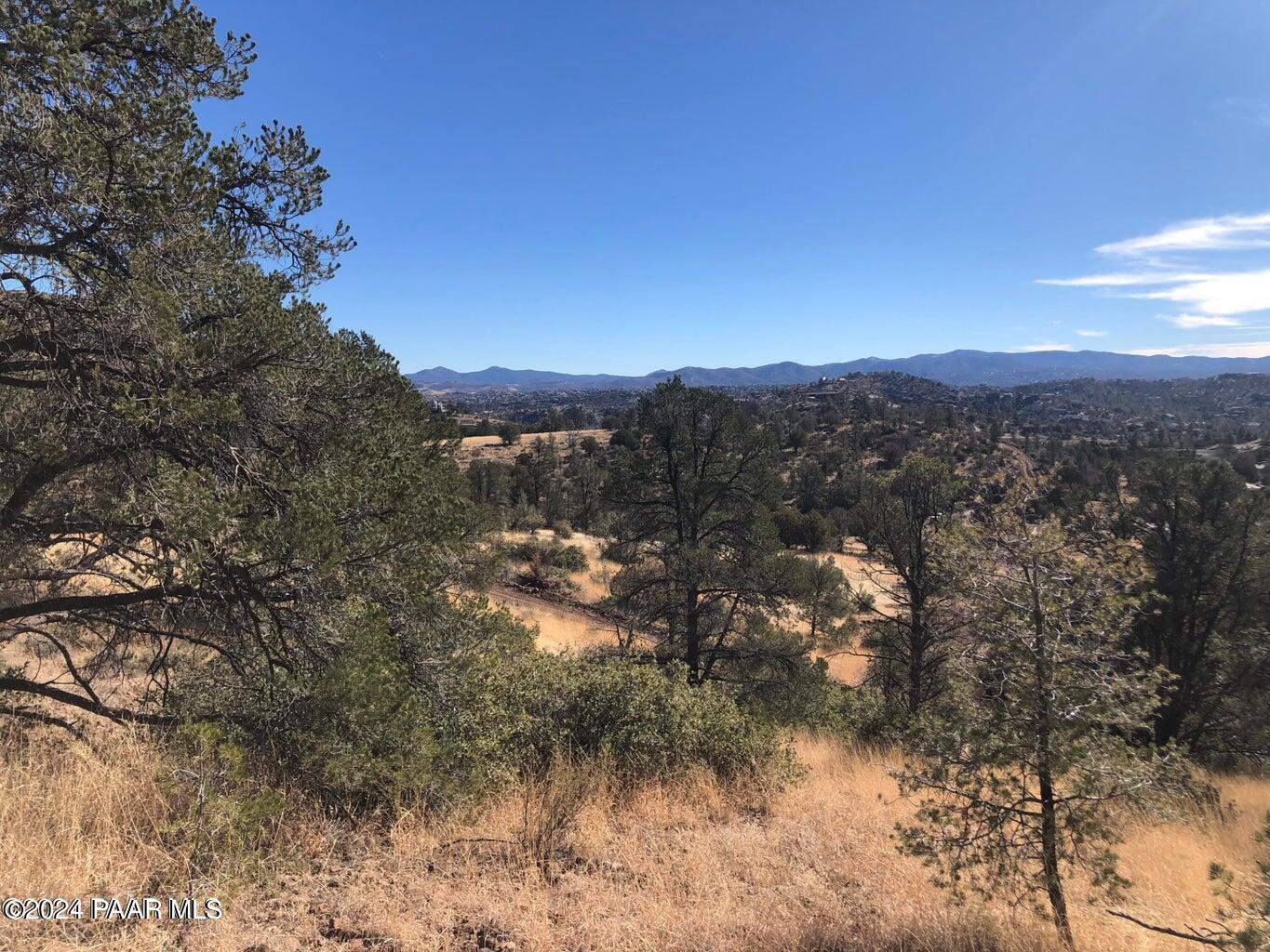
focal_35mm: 28
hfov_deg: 63.4
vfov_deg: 49.8
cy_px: 476
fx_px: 1027
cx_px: 635
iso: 20
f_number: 1.8
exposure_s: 1/2088
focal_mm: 3.99
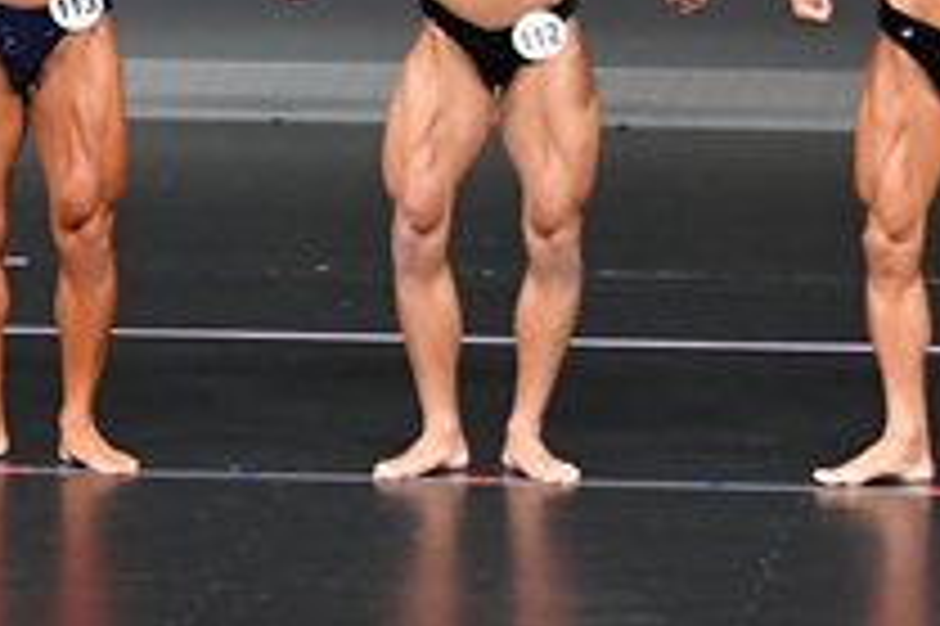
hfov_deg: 3.7
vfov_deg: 2.5
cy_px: -153
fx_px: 14506
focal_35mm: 556
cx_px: -299
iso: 4000
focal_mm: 100
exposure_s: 1/400
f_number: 5.6
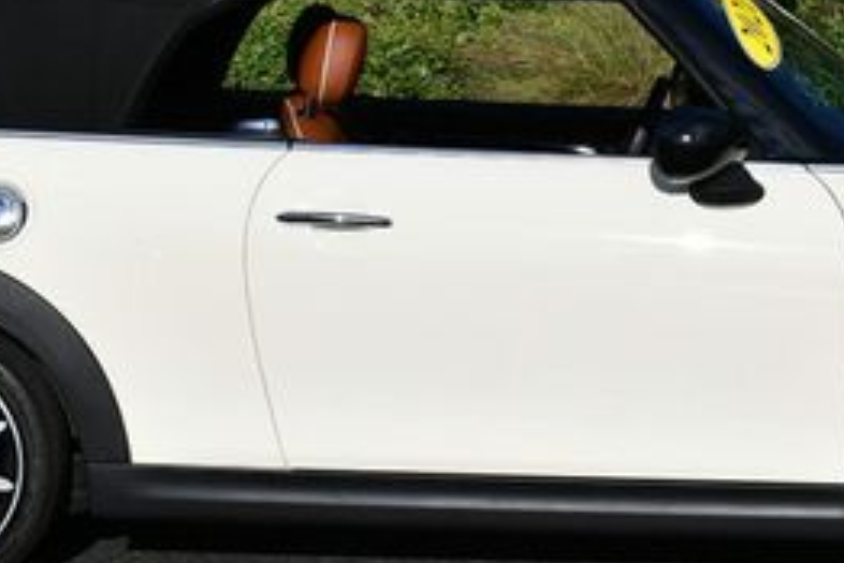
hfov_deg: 14.9
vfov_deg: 10.0
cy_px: 74
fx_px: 3214
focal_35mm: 137
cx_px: 522
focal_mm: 28
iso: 100
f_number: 10
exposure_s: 1/400
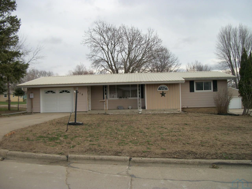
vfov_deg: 44.2
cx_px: 126
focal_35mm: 32
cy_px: 94
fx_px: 233
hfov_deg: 56.8
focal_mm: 5.7
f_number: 8.8
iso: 80
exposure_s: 1/100
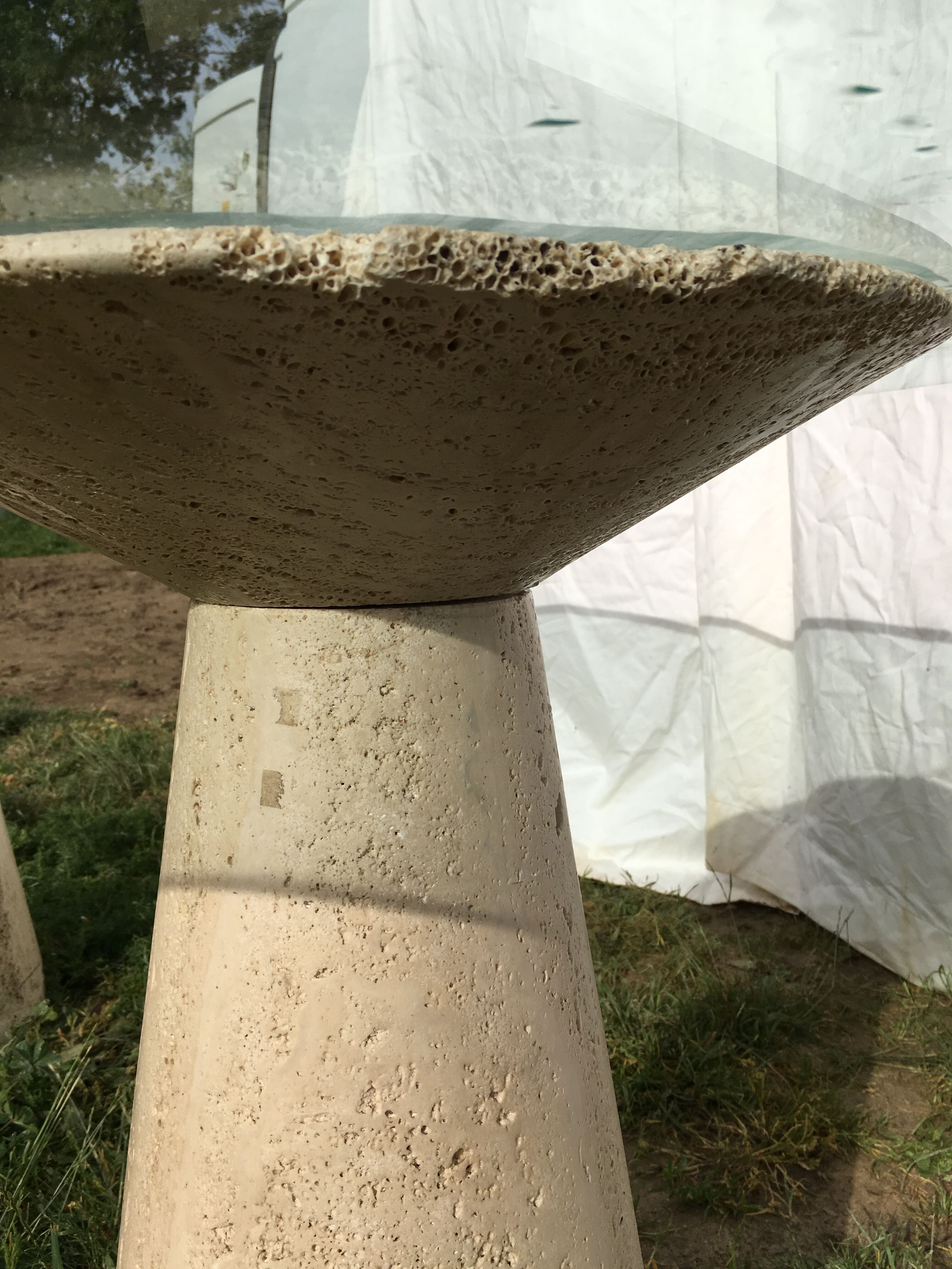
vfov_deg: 61.7
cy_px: 634
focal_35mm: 29
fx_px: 1063
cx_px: 476
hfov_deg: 48.2
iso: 25
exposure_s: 1/2653
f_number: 2.2
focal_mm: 4.15
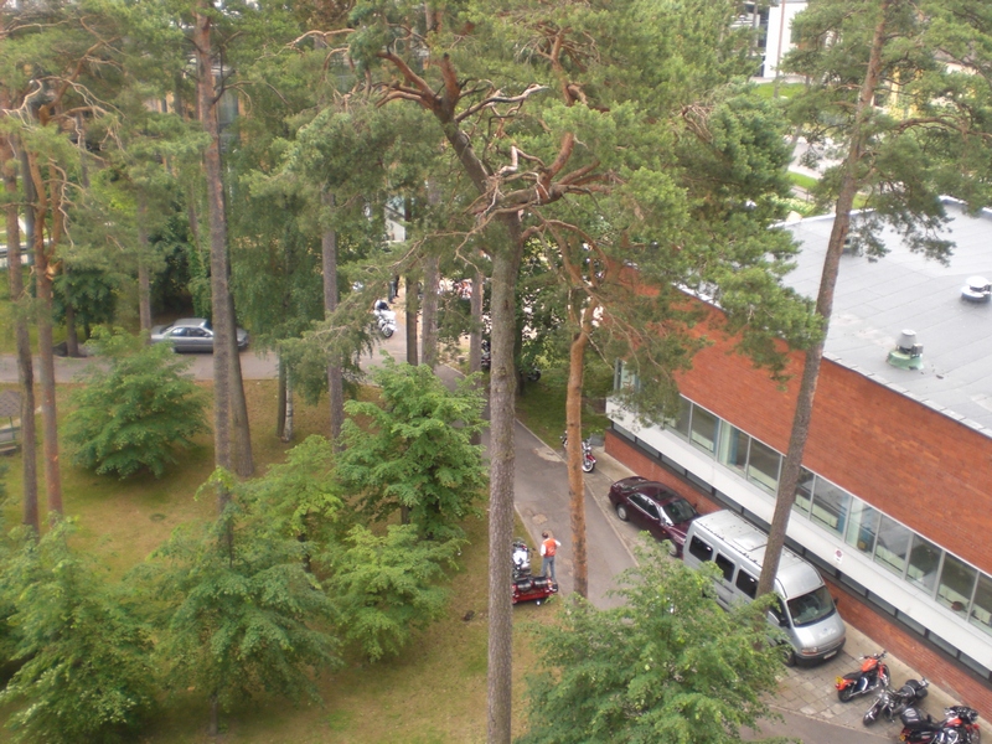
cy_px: 372
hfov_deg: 49.0
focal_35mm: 38
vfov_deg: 37.7
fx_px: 1089
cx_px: 496
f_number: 3.1
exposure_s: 1/100
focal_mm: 6.3
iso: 100
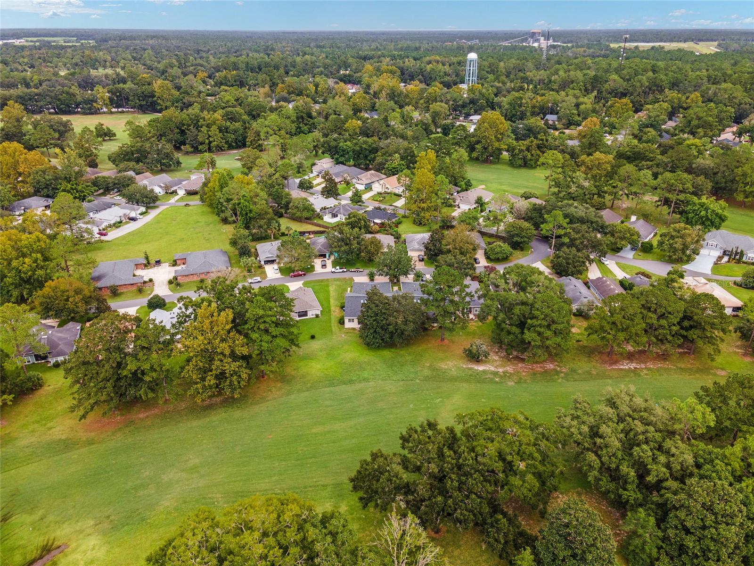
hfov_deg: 71.6
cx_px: 377
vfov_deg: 56.8
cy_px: 283
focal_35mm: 24
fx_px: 523
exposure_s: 1/15
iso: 100
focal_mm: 4.5
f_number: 2.8
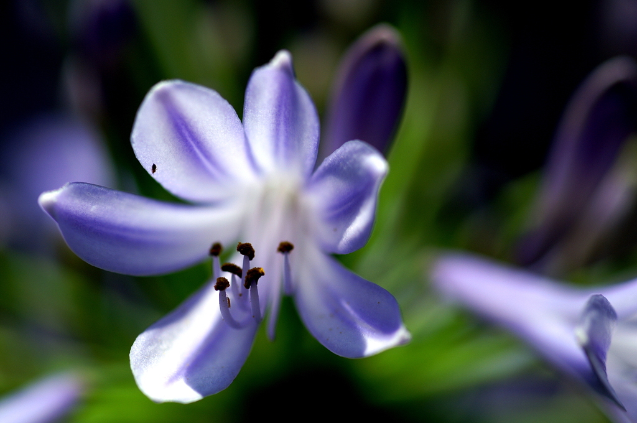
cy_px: 212
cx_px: 318
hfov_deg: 13.7
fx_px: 2651
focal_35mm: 150
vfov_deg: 9.1
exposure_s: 1/1600
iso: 125
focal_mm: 100
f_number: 4
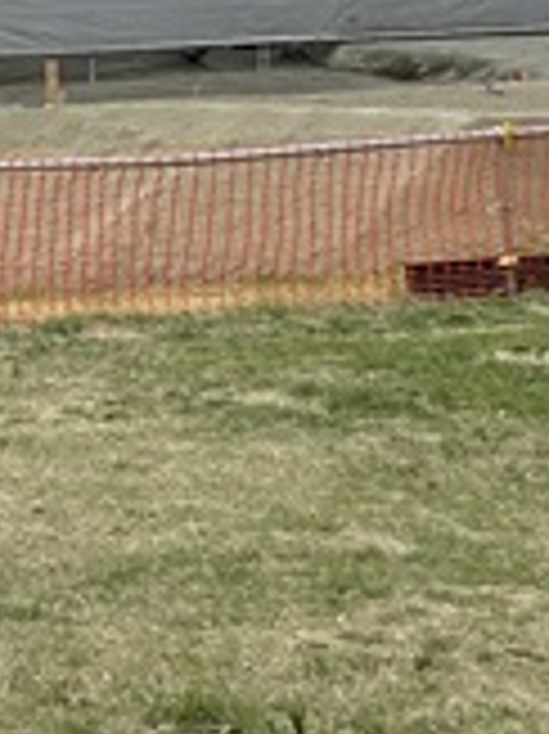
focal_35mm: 204
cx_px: -189
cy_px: -419
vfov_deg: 9.4
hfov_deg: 7.2
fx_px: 4320
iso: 25
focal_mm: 6
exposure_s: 1/539
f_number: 2
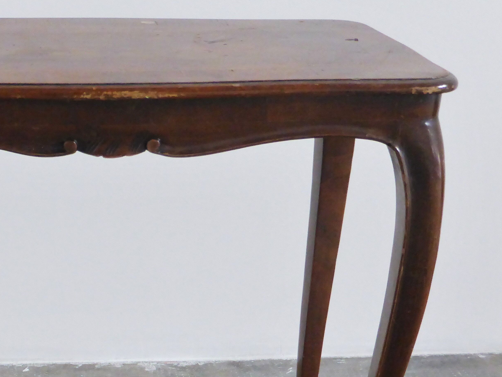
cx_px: 116
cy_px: 327
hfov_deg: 25.3
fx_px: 1102
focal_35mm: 76
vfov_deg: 19.1
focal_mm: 6.9
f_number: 3.9
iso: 400
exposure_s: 1/30
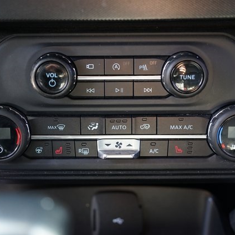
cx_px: 108
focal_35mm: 50
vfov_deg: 34.0
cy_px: 118
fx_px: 384
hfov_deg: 34.0
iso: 1250
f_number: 4
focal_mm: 39
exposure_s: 1/60
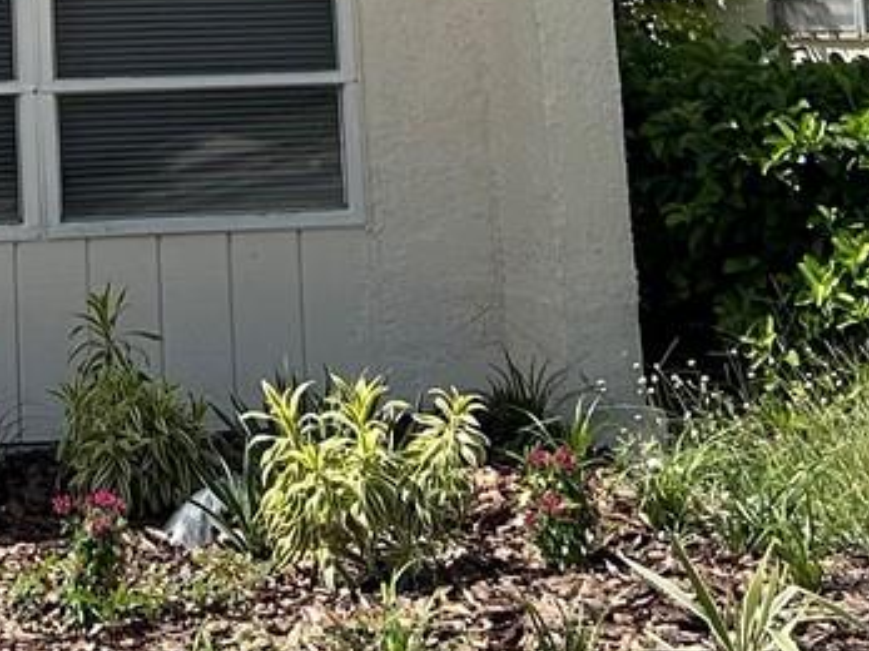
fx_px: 3011
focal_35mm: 120
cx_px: -35
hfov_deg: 16.0
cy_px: -578
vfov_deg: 11.3
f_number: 1.5
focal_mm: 5.7
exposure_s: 1/3968
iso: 50
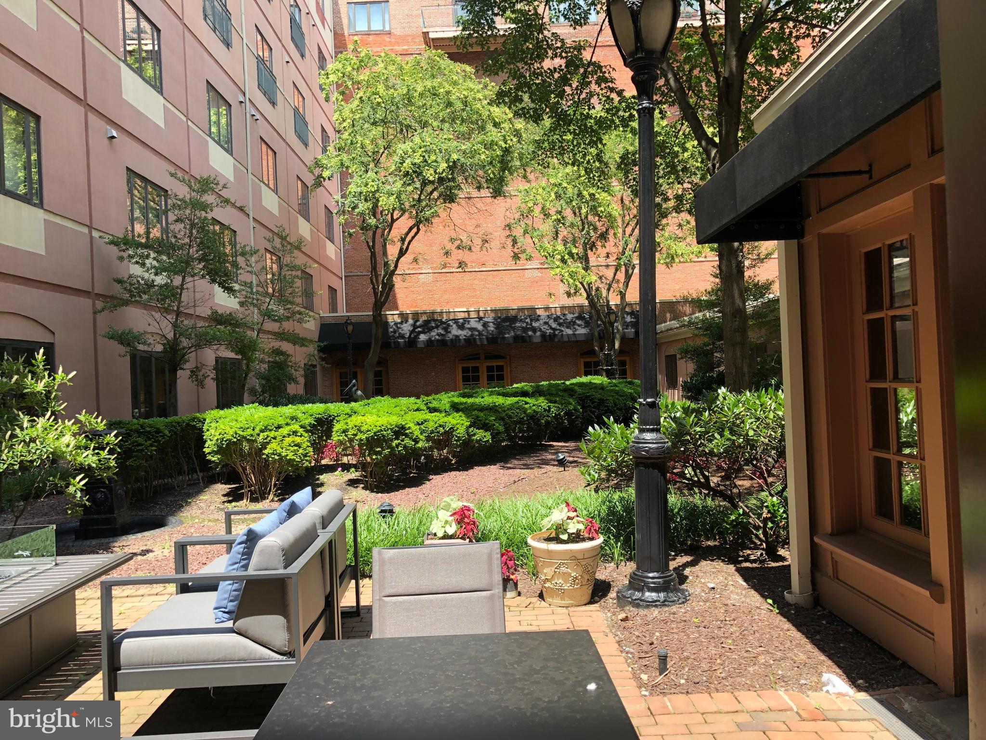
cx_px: 493
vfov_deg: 49.7
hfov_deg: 63.4
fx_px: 798
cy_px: 370
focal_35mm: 28
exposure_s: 1/395
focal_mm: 4
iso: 20
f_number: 1.8
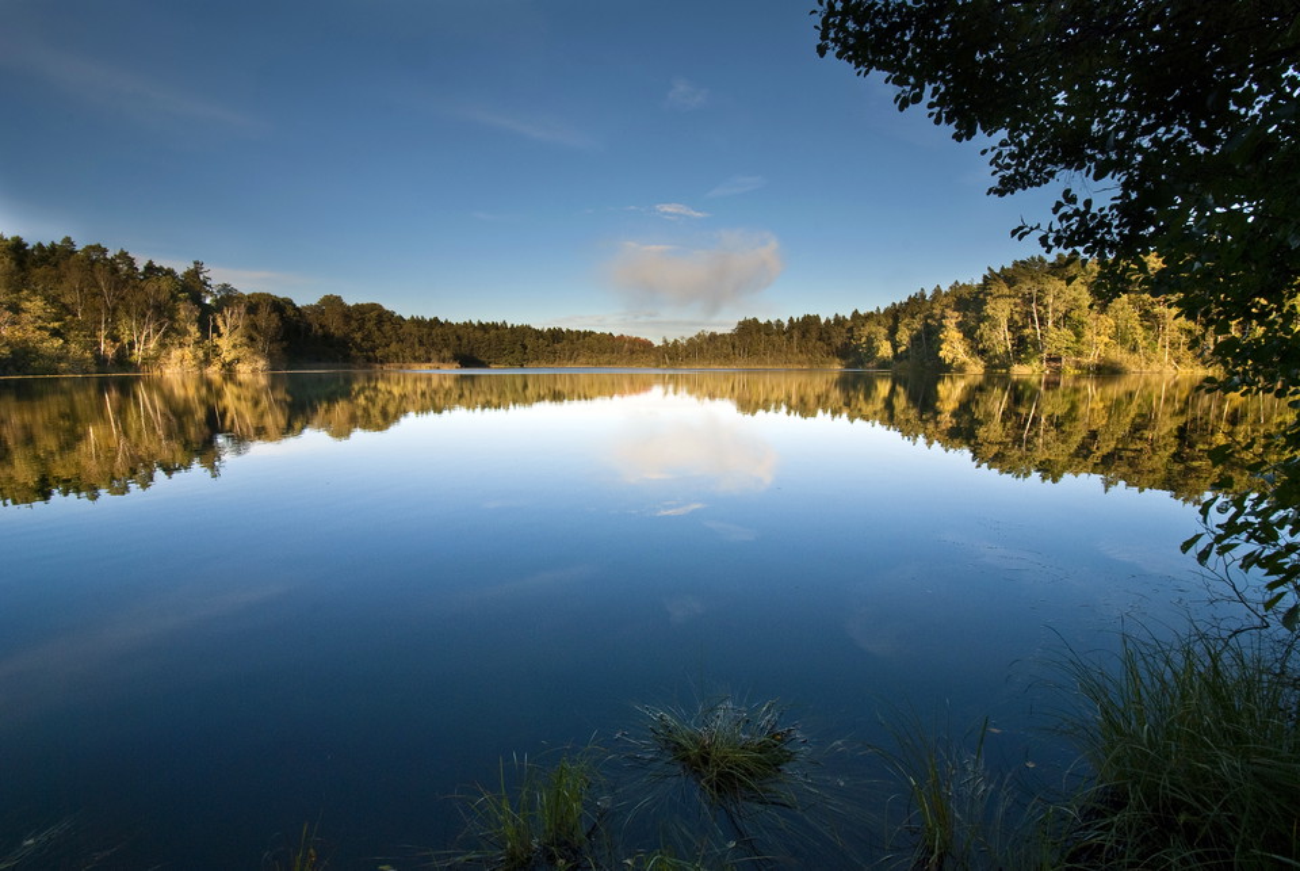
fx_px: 542
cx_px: 650
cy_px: 436
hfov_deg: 100.3
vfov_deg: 77.5
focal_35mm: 15
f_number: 14
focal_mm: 10
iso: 200
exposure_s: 1/60
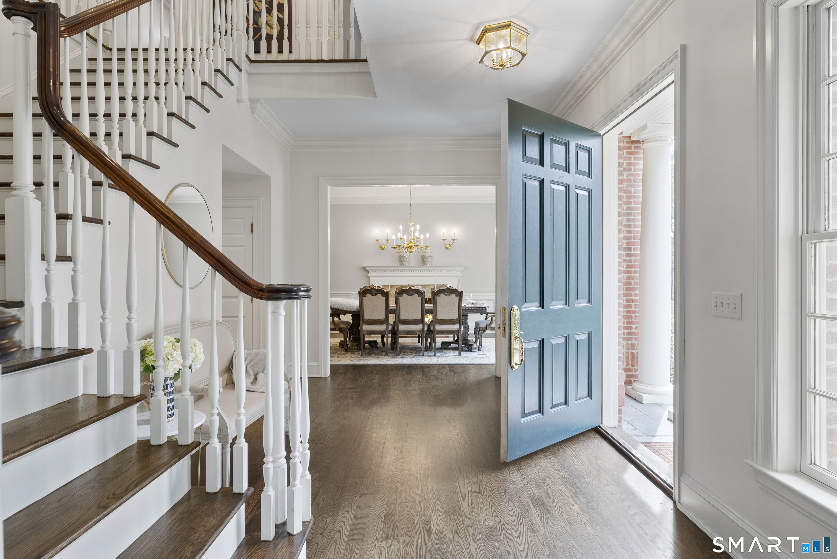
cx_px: 418
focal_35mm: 19
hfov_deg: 86.9
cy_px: 280
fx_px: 442
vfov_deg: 64.6
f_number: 7.1
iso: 320
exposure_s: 1/5
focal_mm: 19
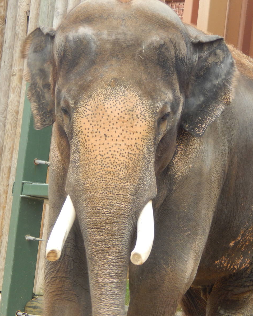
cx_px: 125
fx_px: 3886
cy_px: 158
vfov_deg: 4.7
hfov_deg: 3.7
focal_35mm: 415
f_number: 5.7
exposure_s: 1/60
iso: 160
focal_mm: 56.5
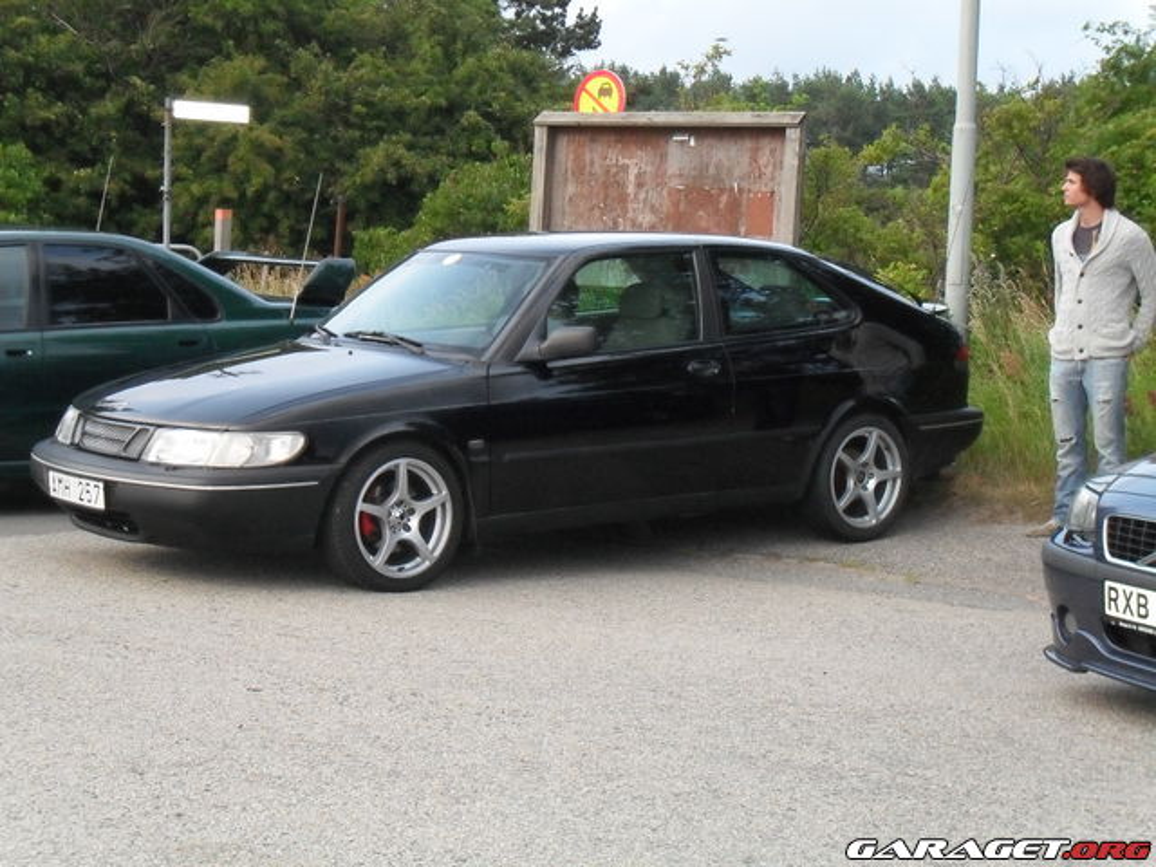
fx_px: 2204
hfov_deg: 29.4
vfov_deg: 22.3
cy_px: 434
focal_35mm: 66
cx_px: 578
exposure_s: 1/60
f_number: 4.6
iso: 320
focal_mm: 11.7
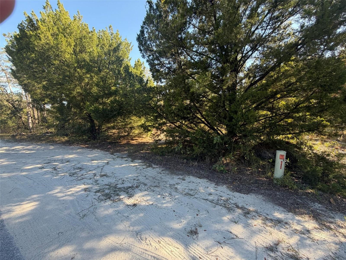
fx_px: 140
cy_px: 130
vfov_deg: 85.7
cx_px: 173
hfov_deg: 102.1
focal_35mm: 14
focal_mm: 2.22
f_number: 2.2
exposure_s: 1/177
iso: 40
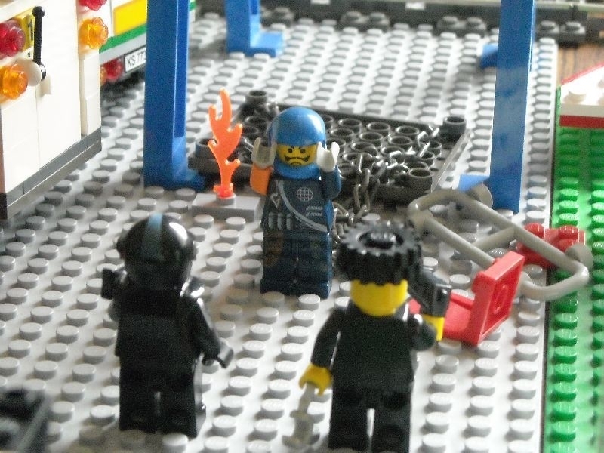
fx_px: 1832
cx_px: 302
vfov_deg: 14.1
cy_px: 226
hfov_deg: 18.7
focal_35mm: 105
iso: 800
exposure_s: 1/91
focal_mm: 17.1
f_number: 4.7
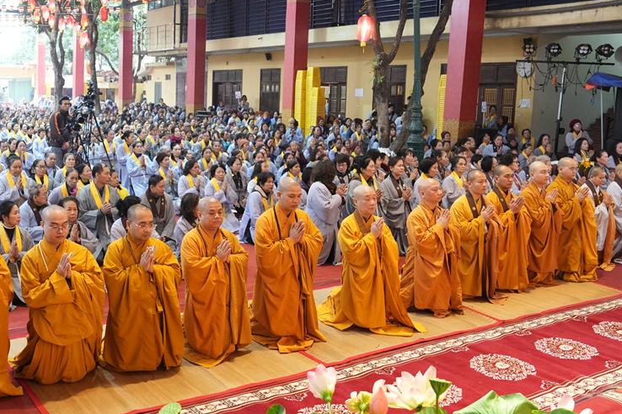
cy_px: 196
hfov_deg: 48.4
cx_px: 189
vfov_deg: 34.2
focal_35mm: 39
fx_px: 674
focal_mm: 24
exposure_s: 1/100
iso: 5000
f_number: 4
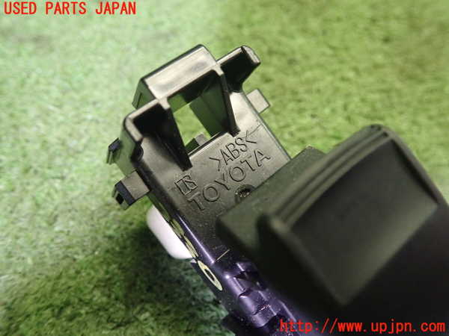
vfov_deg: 46.8
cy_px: 168
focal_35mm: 30
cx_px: 224
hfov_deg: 60.0
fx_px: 389
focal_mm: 5.5
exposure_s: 1/80
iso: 800
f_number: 2.3
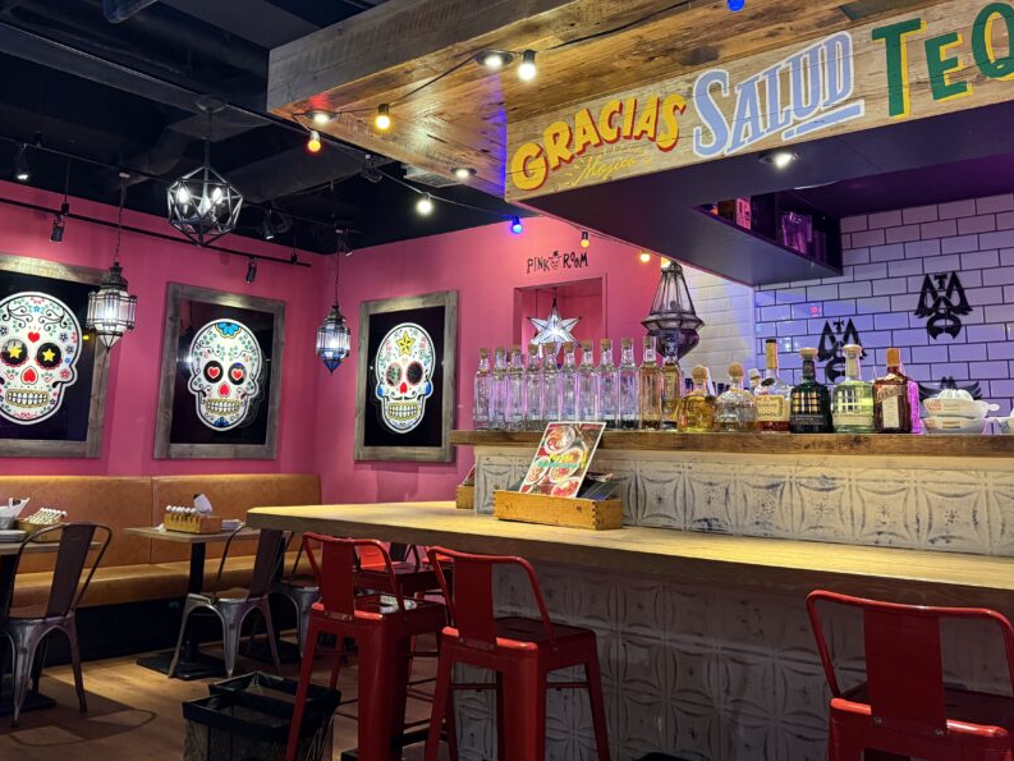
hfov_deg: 58.2
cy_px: 286
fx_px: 908
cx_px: 456
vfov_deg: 45.1
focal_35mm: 31
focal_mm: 6.76
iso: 640
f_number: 1.78
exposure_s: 1/50
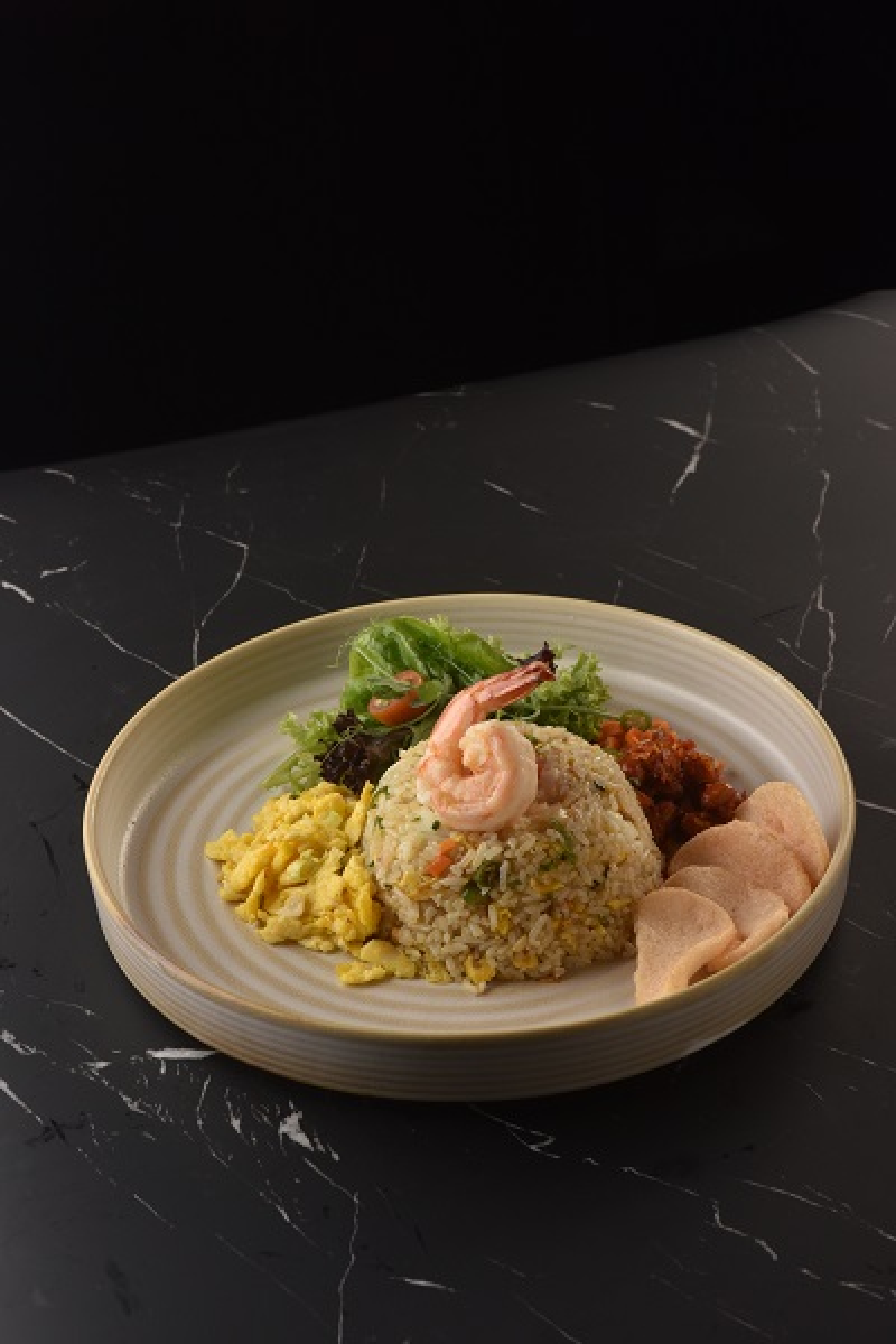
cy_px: 672
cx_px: 448
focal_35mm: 100
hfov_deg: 13.7
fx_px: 3733
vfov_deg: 20.4
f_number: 13
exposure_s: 1/80
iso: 400
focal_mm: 100
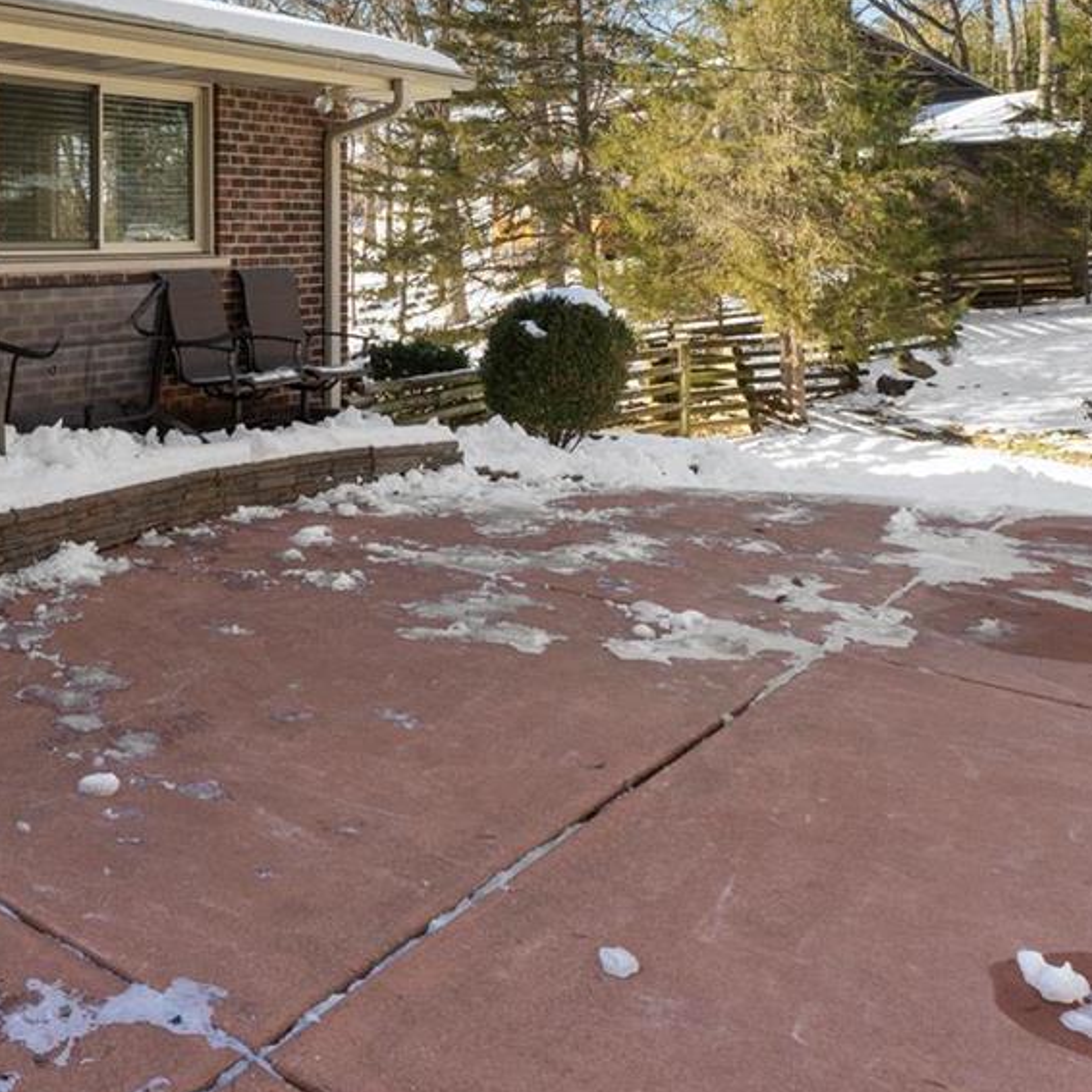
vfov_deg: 42.3
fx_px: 1349
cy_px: 237
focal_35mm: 38
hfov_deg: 40.3
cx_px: 85
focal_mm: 10.5
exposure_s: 1/250
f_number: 5.6
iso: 400
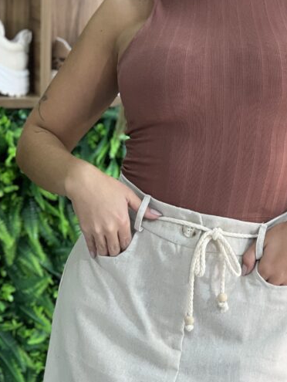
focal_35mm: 145
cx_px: 223
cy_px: 105
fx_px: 1601
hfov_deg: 10.2
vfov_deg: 13.6
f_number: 2.8
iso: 250
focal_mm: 9
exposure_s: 1/120
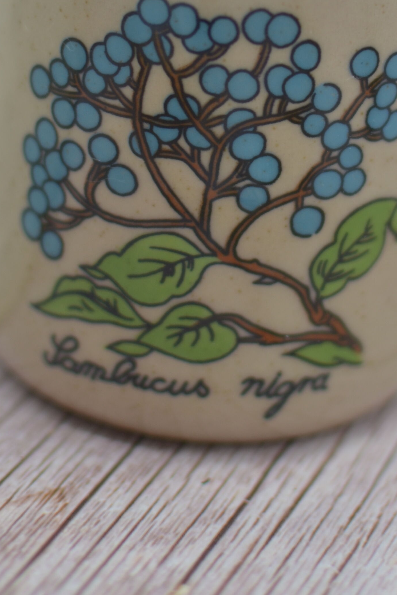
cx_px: 303
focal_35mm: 116
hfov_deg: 11.8
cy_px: 118
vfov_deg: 17.5
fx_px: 1921
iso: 100
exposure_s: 1/500
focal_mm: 35
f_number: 1.8
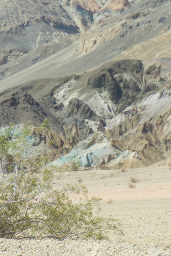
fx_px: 1682
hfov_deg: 5.8
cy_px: 125
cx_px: 150
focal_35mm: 236
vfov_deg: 8.7
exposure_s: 1/955
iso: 160
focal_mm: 27.4
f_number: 4.6
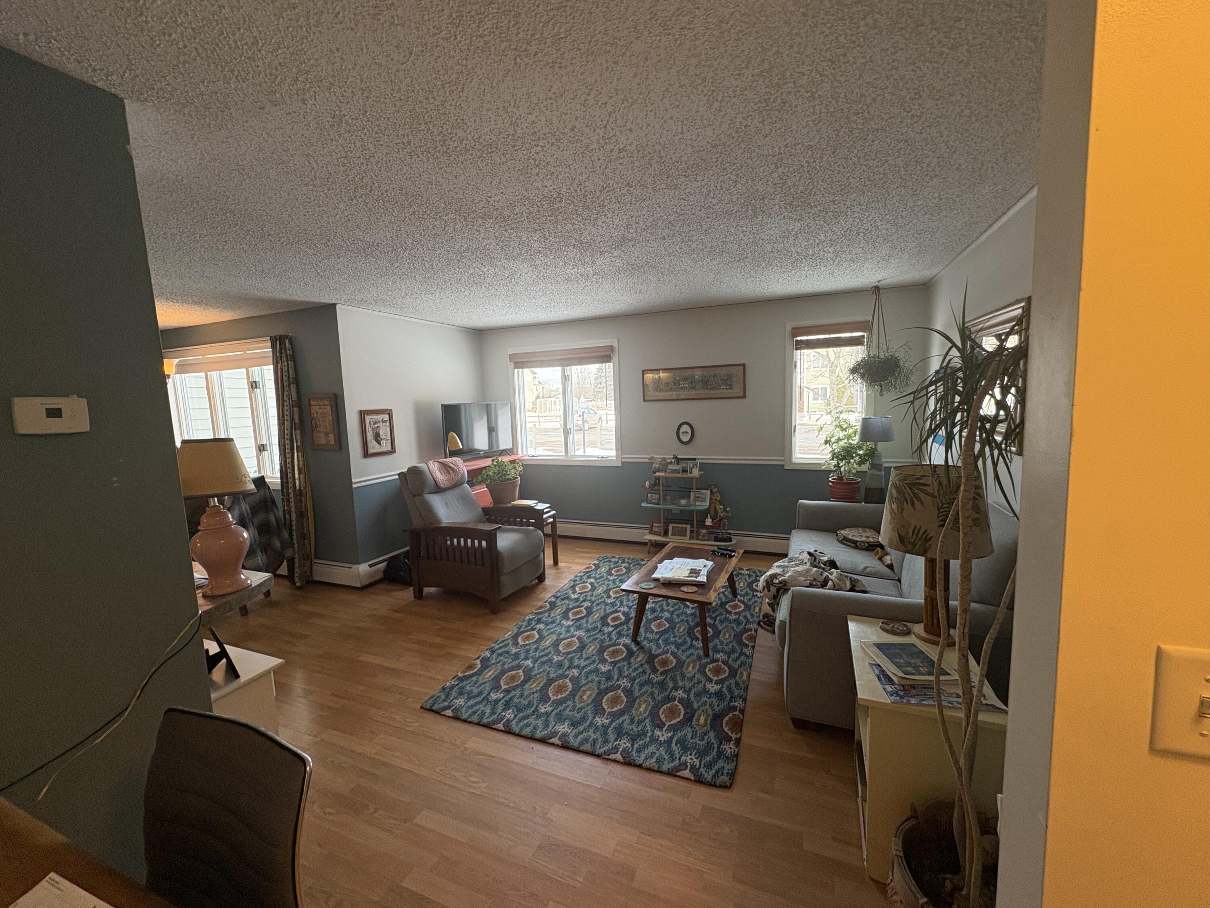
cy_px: 454
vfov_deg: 85.7
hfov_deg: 102.1
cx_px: 605
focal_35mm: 14
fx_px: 489
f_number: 2.2
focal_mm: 2.22
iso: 250
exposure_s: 1/120
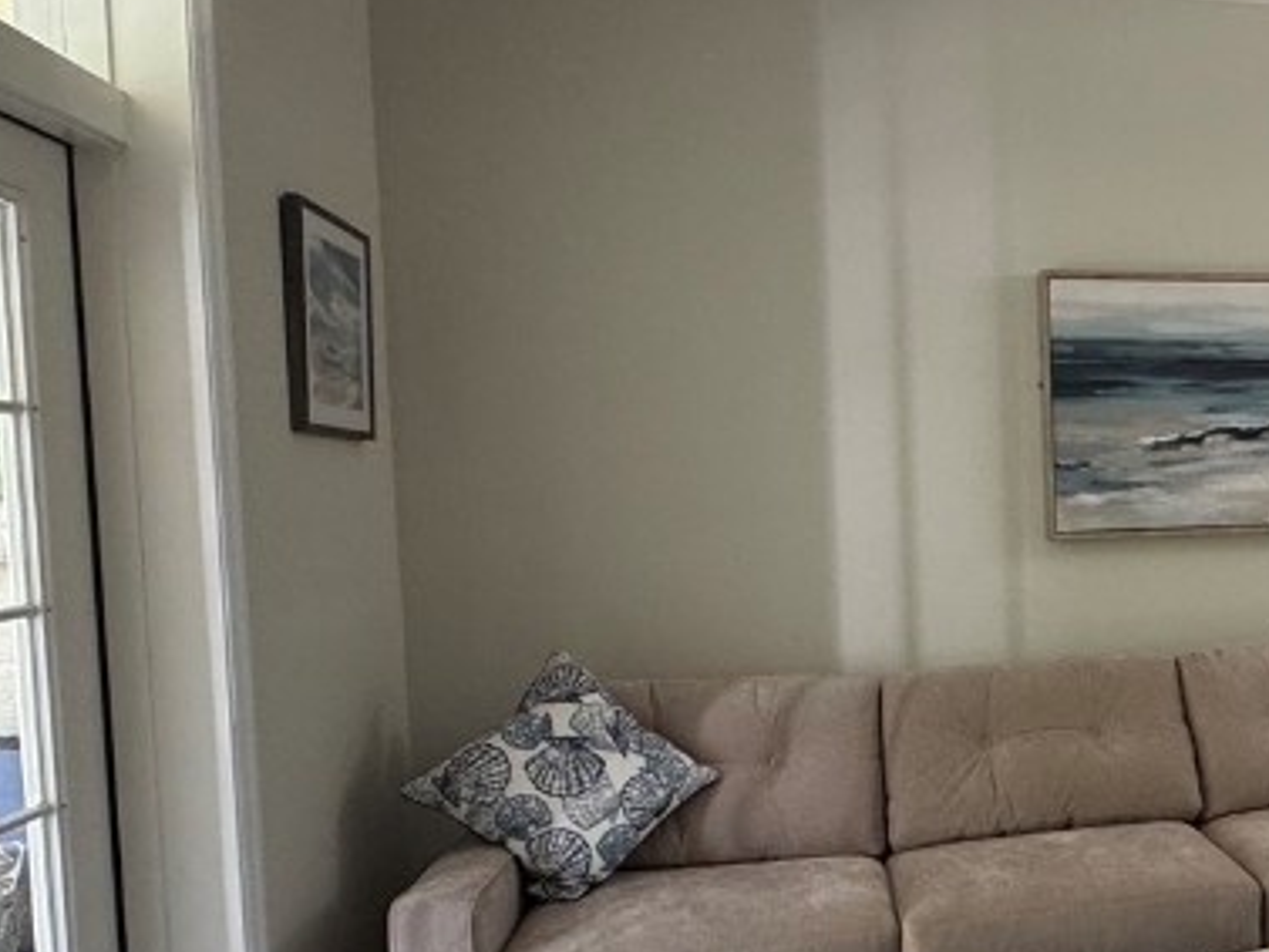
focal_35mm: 38
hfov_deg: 43.4
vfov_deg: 37.6
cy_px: 565
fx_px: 1393
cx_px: 1208
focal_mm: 2.22
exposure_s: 1/120
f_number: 2.2
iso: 250
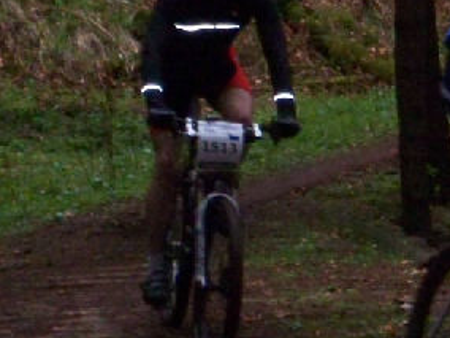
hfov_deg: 6.0
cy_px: 67
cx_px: 429
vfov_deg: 4.5
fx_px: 4277
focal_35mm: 329
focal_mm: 19.2
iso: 400
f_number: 4.4
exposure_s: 1/125
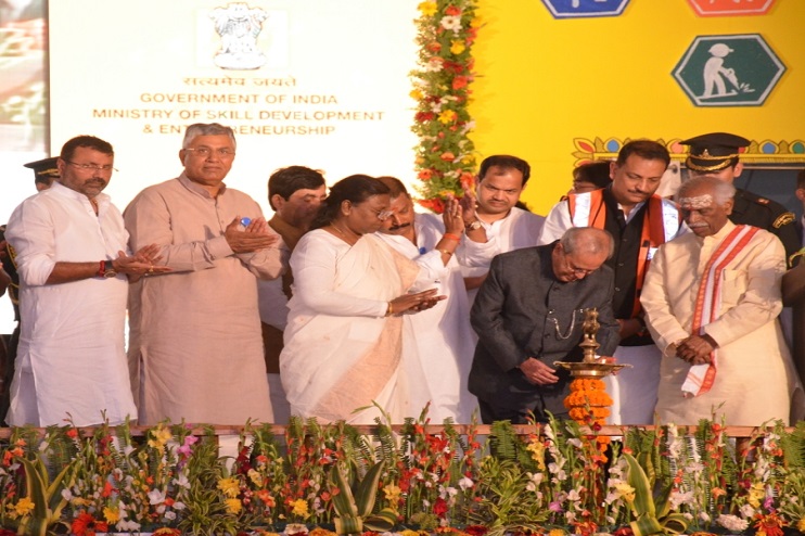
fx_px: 4090
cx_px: 402
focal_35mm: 183
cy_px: 268
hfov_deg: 11.2
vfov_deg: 7.5
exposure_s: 1/160
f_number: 5.6
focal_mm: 122
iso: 3200
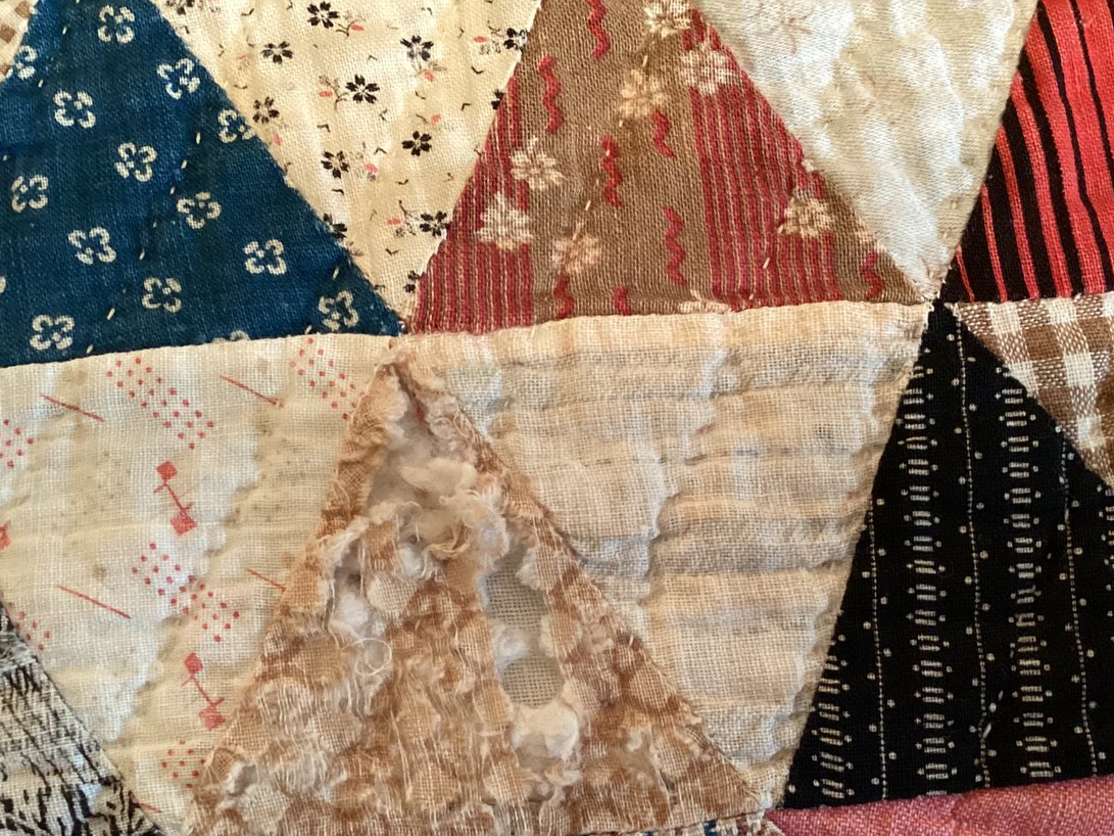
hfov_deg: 43.7
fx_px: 1384
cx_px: 640
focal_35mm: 43
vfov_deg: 33.2
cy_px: 575
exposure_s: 1/33
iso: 400
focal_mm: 3.3
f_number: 2.4
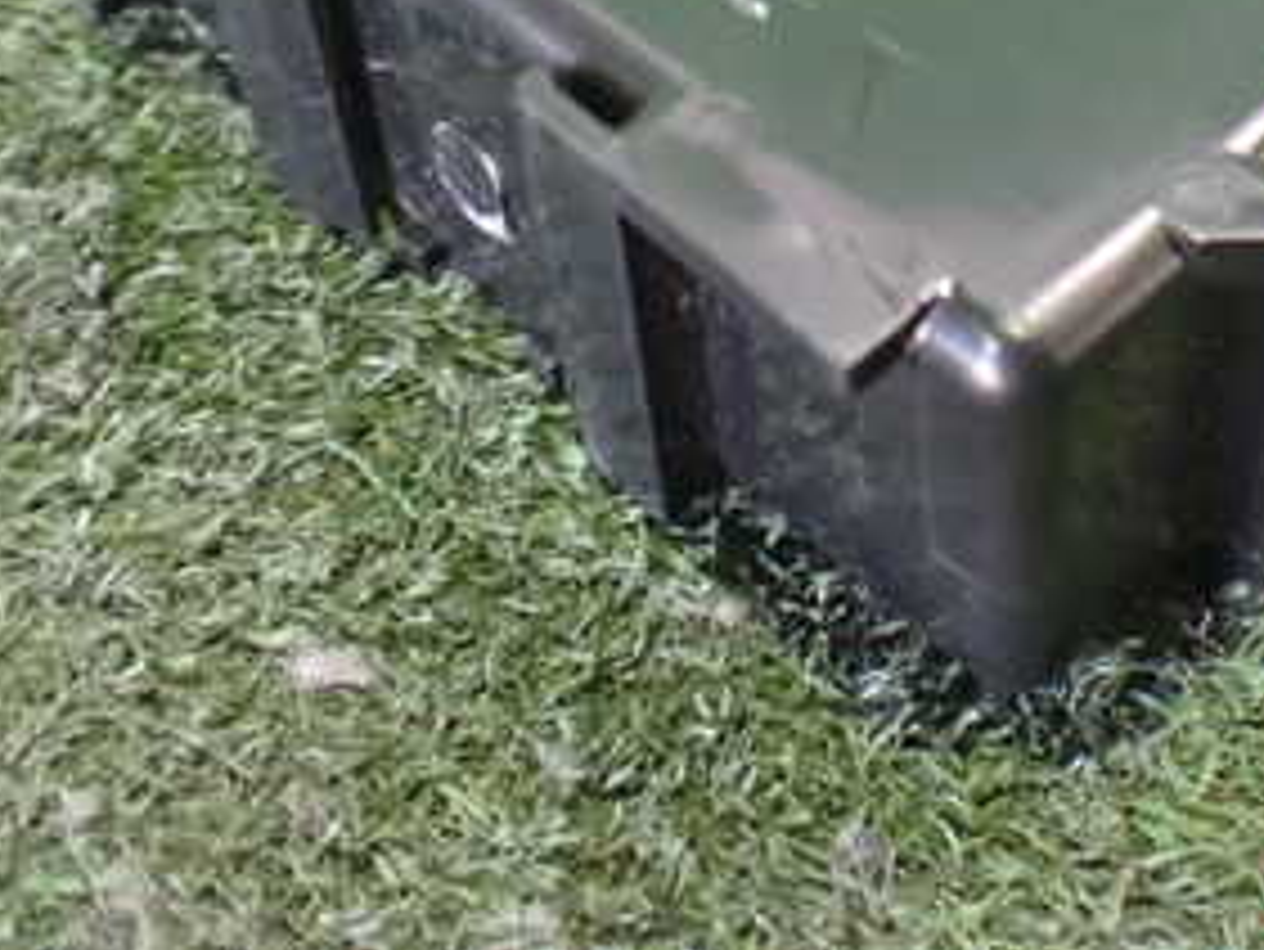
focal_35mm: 64
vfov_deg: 21.9
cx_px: 954
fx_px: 2338
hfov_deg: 29.8
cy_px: -59
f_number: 2.3
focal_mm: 5.4
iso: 1250
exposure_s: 1/30
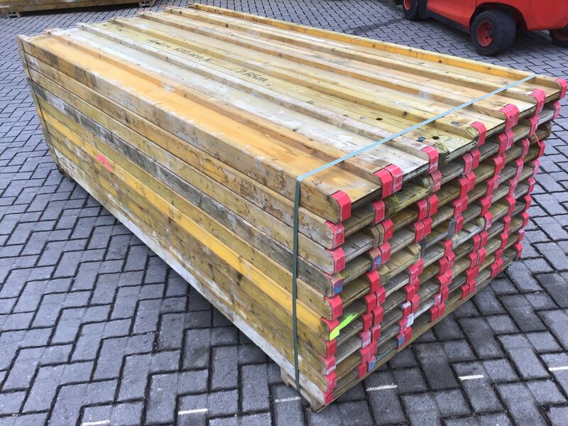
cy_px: 213
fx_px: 509
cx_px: 284
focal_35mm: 31
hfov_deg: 58.4
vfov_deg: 45.4
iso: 25
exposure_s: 1/50
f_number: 2.4
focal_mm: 3.3
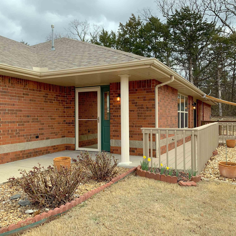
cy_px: 118
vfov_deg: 52.5
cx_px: 102
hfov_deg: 52.4
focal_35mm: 31
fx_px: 239
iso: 25
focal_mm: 4.25
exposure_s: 1/122
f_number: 1.8
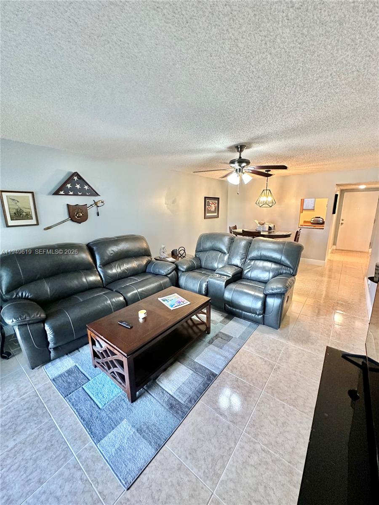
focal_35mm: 14
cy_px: 252
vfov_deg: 102.1
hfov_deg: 85.7
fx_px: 204
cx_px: 190
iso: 400
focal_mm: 2.22
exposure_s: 1/60
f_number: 2.2
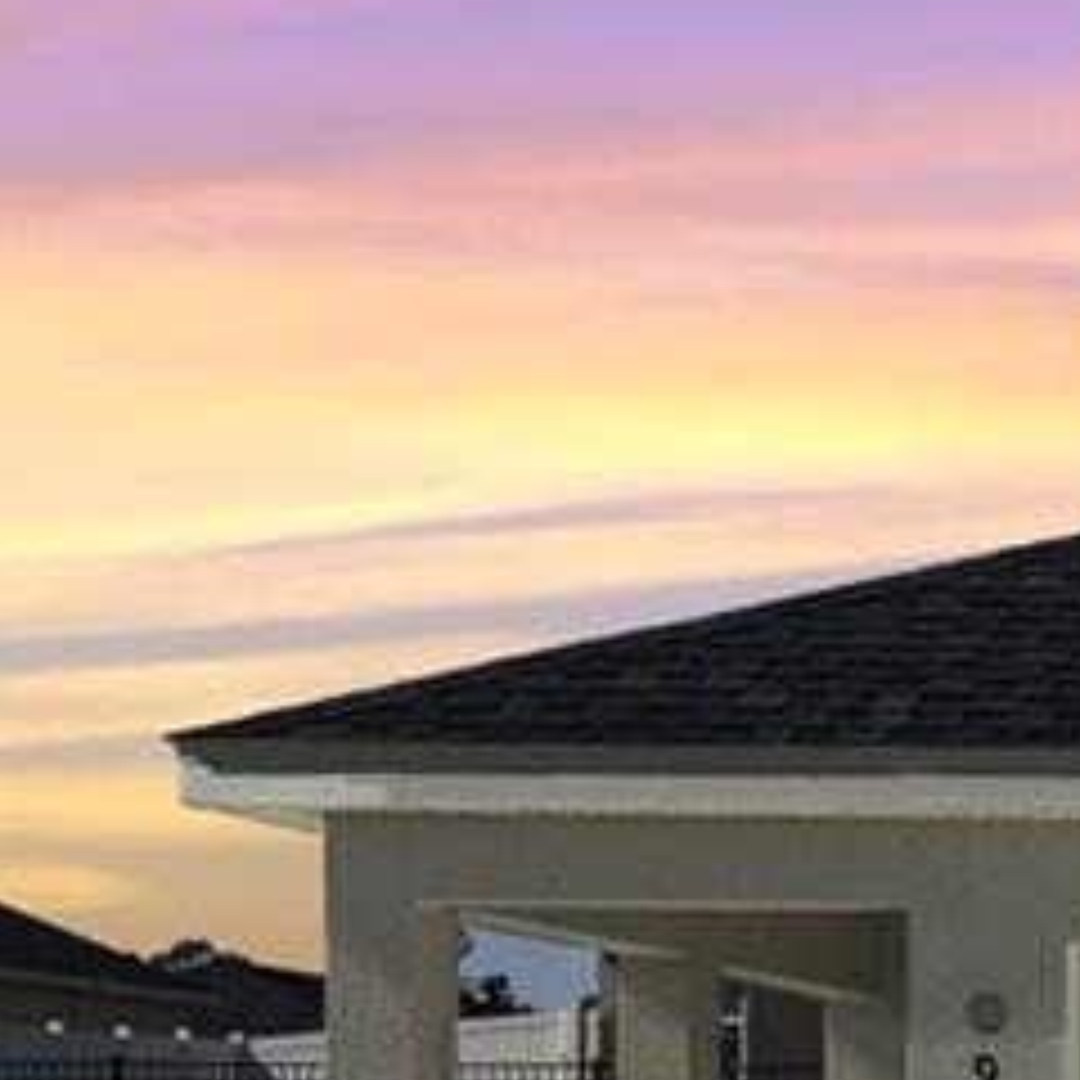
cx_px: 2511
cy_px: 742
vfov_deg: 12.8
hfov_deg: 11.0
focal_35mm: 136
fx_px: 4801
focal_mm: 16
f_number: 4
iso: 160
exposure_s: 1/160
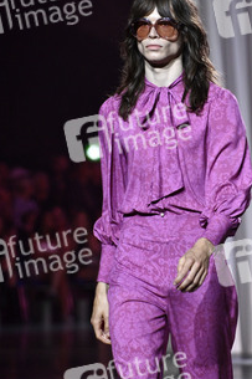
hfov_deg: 3.5
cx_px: 164
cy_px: 195
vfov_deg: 5.2
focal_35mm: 393
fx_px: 4131
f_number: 7.1
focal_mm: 300
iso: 4000
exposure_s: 1/250
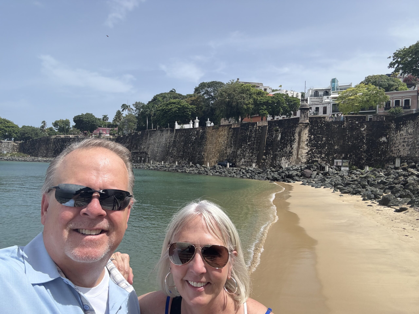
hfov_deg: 73.9
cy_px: 157
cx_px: 210
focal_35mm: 23
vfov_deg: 58.9
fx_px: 278
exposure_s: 1/1458
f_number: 1.9
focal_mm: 2.69
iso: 32
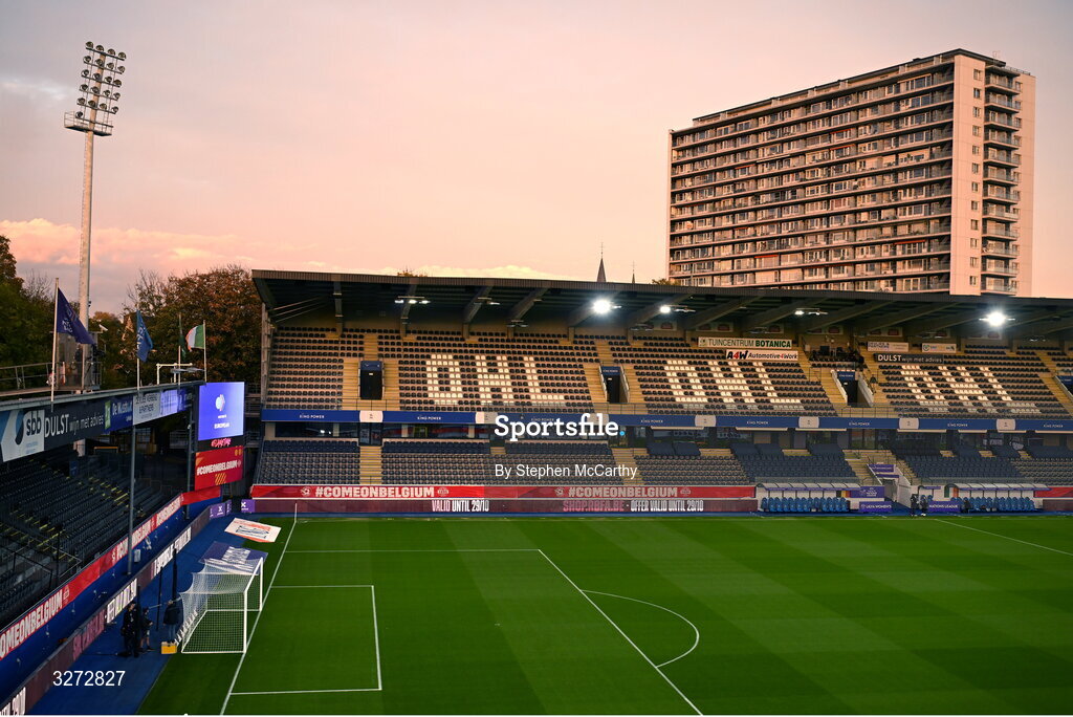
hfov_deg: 54.4
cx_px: 536
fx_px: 1044
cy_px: 358
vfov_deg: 37.9
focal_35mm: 35
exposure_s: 1/500
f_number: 5
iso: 1000
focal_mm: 35
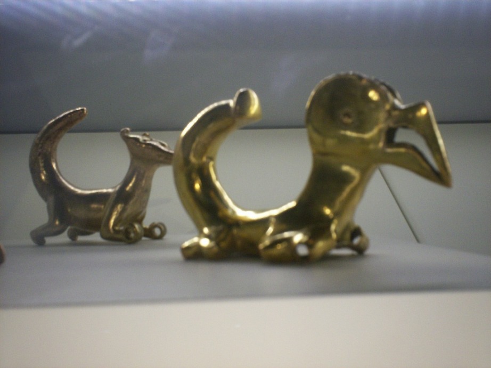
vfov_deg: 39.6
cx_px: 246
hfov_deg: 51.4
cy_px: 184
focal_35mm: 36
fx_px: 510
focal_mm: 6
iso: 140
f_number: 4.5
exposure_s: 1/9.8
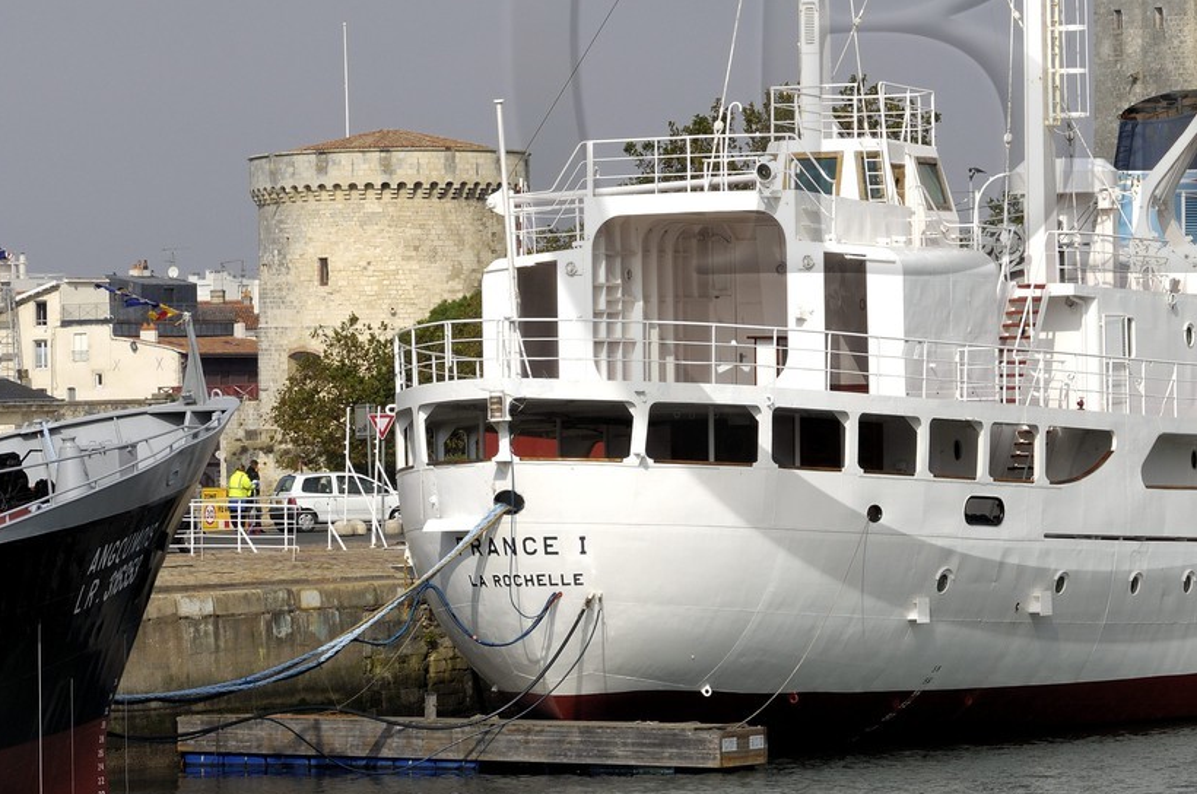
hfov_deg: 10.0
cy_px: 36
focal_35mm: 205
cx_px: 1105
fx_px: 6806
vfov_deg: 6.7
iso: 100
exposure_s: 1/160
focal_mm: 70
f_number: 13
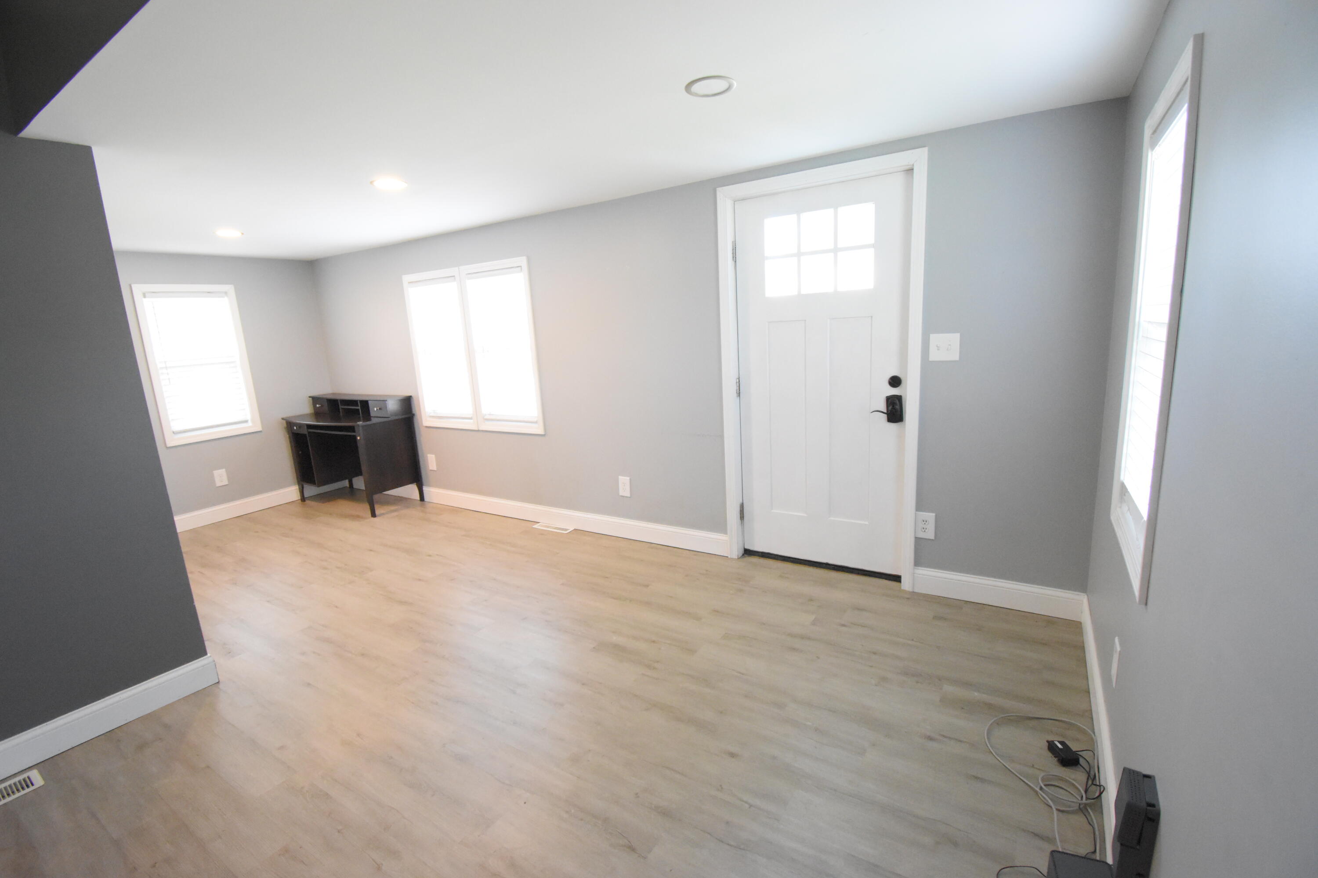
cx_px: 659
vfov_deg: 77.3
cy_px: 439
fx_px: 549
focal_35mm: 15
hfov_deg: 100.4
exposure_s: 1/125
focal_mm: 10
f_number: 4.5
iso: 4000
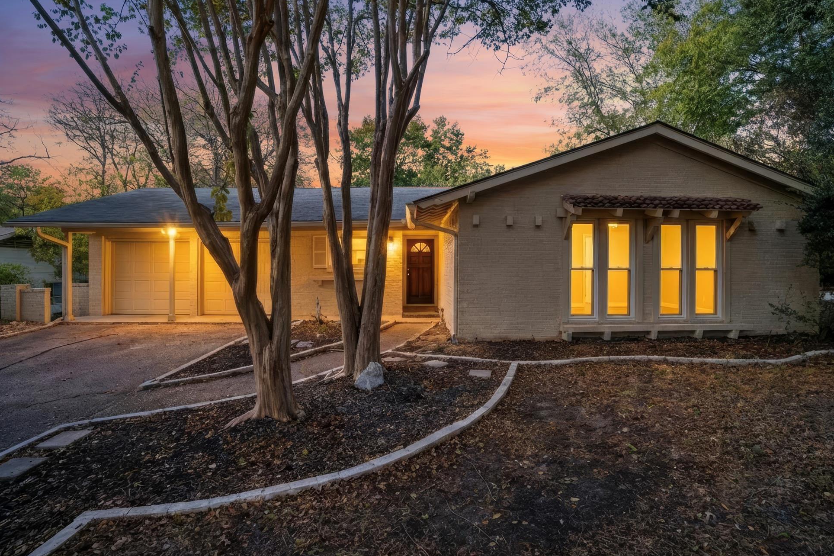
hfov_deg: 93.3
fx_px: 394
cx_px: 428
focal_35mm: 17
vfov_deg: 70.4
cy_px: 265
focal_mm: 16
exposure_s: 1/200
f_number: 4.5
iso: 250
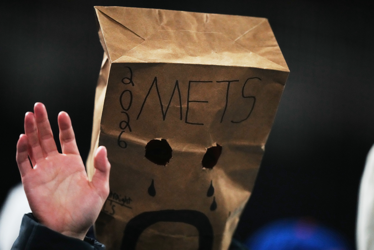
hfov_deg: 5.2
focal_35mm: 400
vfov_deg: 3.4
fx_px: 4155
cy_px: 125
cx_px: 187
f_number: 2.8
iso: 5000
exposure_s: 1/4000
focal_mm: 400
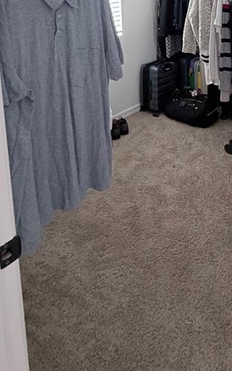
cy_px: 10
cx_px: 229
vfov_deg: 50.9
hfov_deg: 36.7
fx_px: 313
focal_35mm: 31
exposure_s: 1/60
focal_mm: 2.22
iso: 320
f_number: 2.2
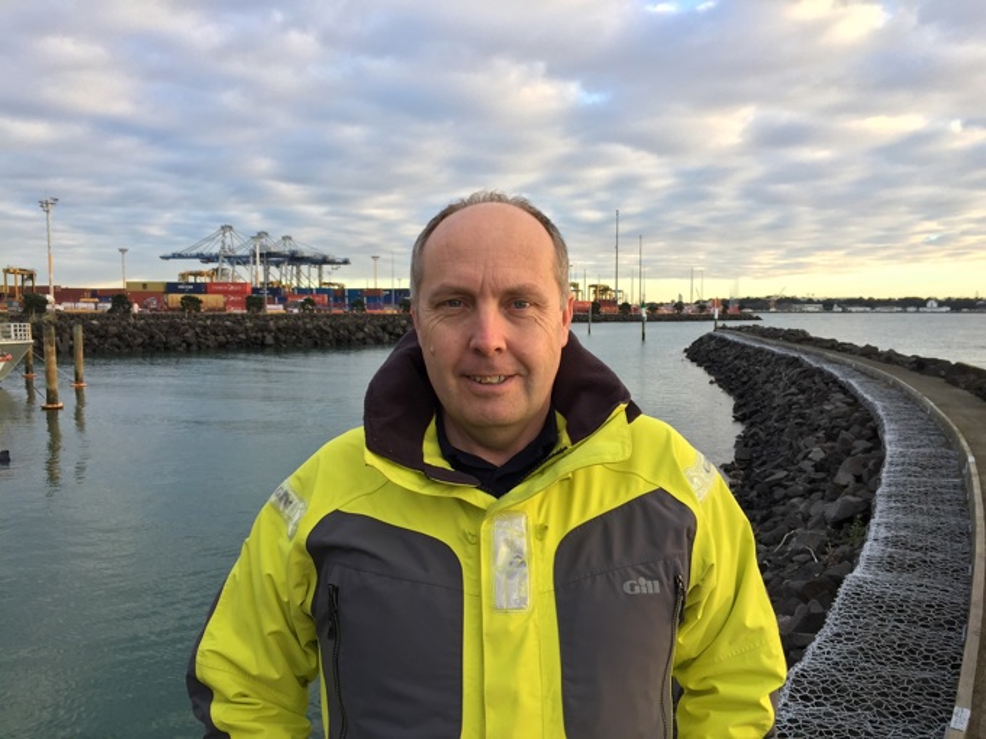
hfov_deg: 61.7
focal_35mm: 29
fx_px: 826
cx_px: 493
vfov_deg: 48.2
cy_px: 370
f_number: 2.2
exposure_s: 1/175
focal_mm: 4.15
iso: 32
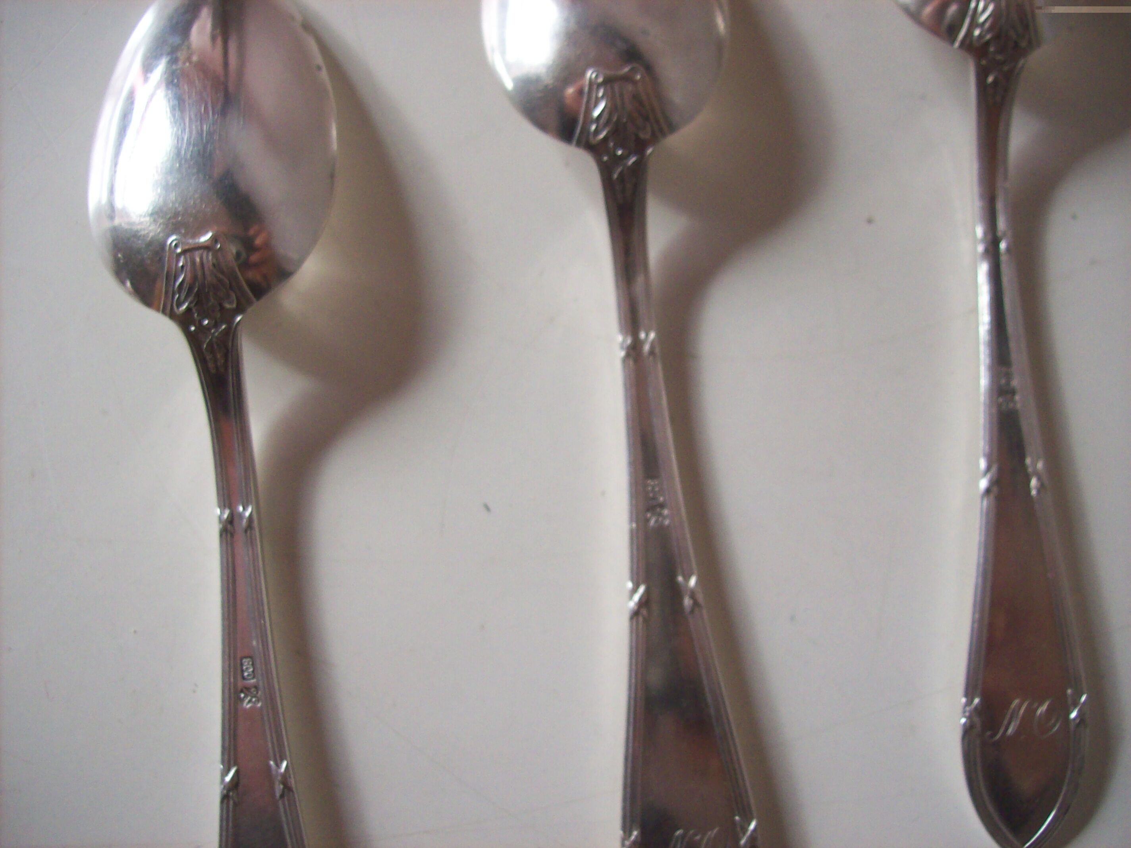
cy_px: 424
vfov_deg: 39.6
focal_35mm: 36
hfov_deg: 51.4
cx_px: 566
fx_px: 1176
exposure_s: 1/58.4
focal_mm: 6
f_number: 2.7
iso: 160
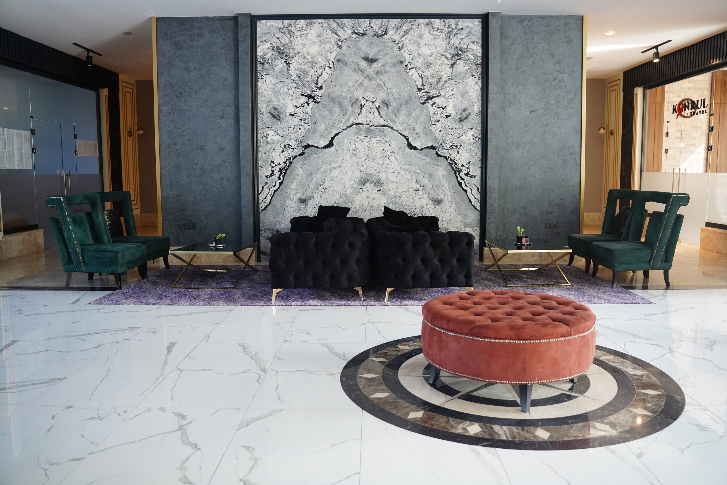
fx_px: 565
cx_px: 364
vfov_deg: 46.4
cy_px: 242
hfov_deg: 65.5
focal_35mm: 28
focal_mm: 28
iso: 2000
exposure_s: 1/320
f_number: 2.8
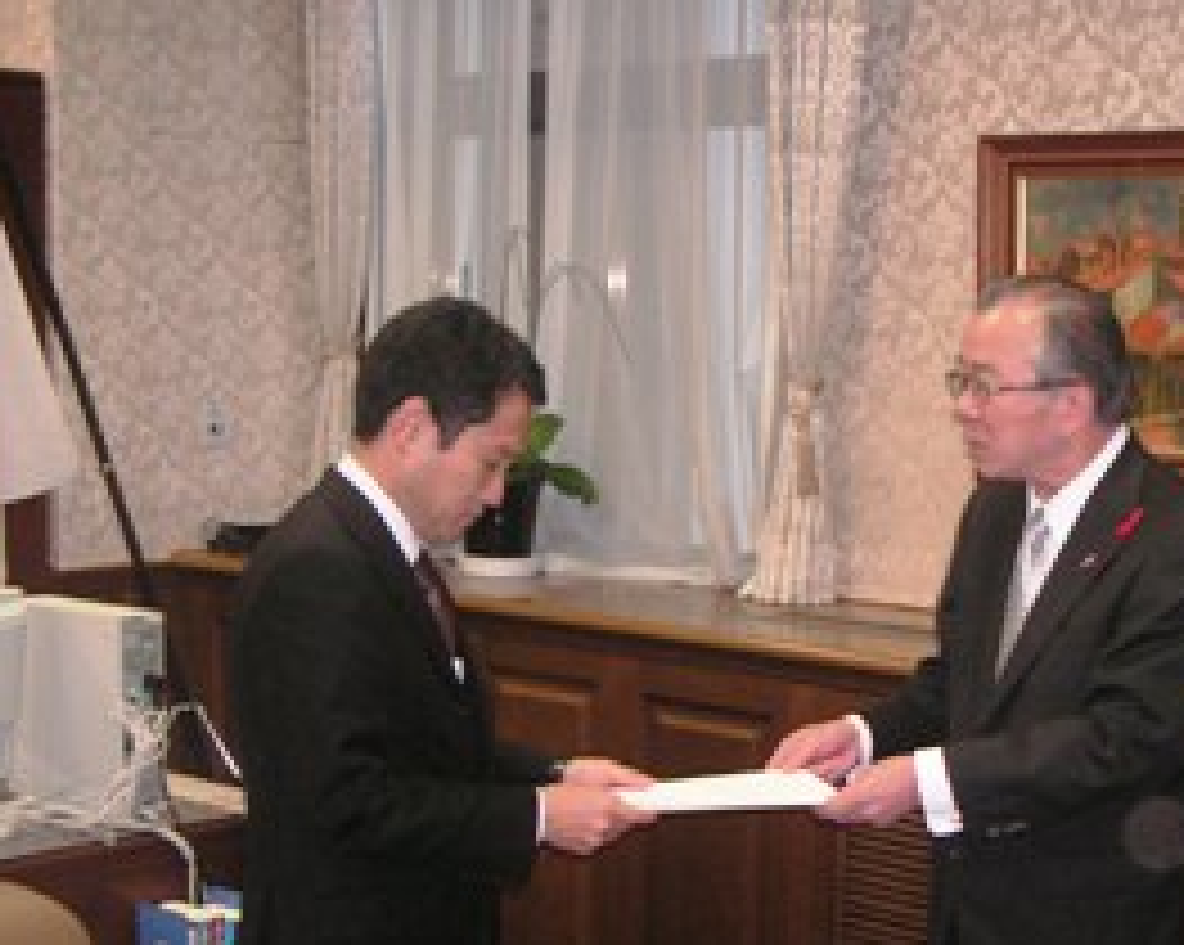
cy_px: 612
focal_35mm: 67
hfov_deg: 28.1
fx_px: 2346
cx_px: 819
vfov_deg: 22.7
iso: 160
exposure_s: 1/45
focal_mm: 7.7
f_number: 3.6
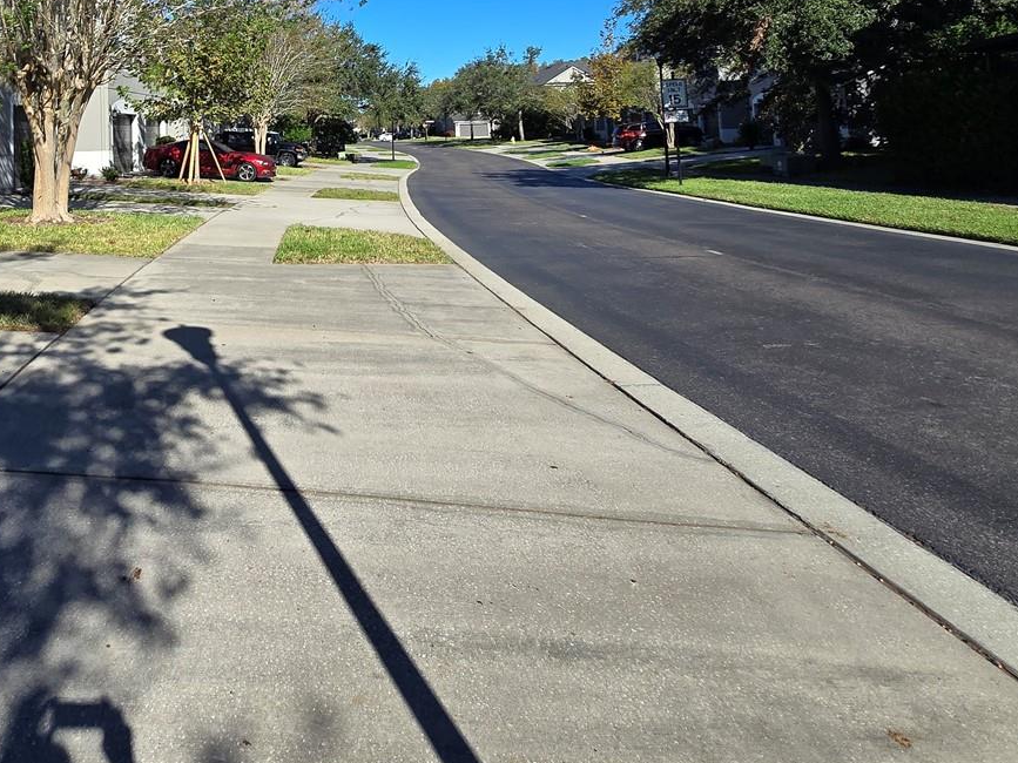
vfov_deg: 50.8
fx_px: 706
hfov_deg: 68.6
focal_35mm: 24
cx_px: 303
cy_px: 86
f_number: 2.2
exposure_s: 1/2308
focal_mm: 2.2
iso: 50
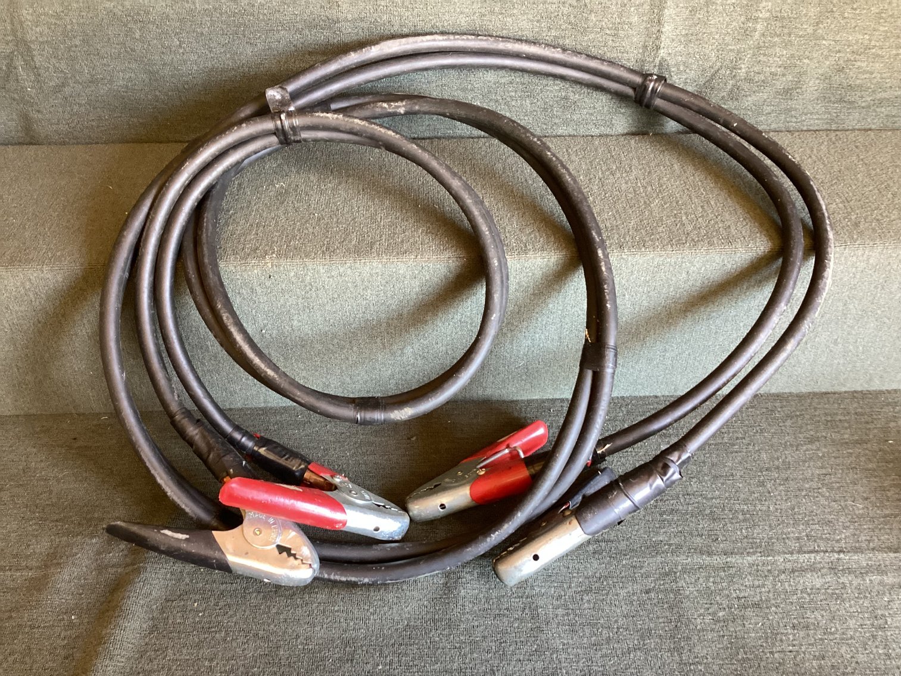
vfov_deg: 45.4
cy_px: 338
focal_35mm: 31
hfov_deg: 58.3
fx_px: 807
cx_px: 450
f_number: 2.4
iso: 320
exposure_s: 1/50
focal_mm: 3.3
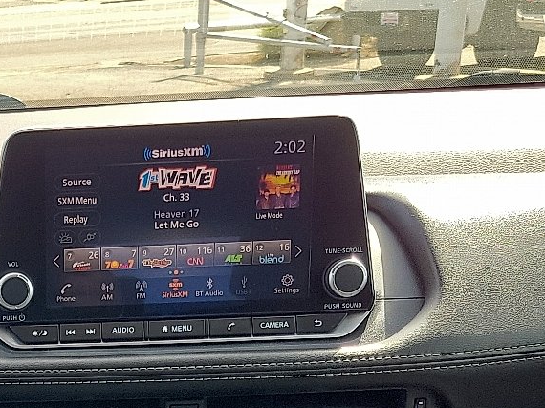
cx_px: -147
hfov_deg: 23.8
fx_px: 1149
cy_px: 566
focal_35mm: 73
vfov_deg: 18.4
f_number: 1.8
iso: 50
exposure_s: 1/149
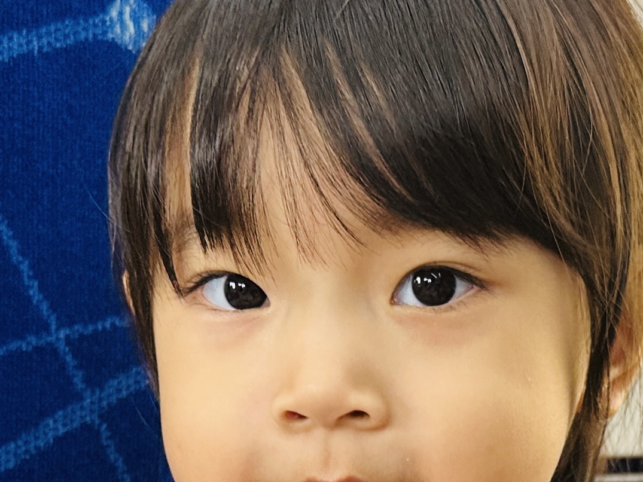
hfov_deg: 21.7
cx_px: 440
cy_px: 632
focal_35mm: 90
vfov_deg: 15.6
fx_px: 1672
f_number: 1.78
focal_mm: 6.86
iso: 250
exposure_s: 1/103
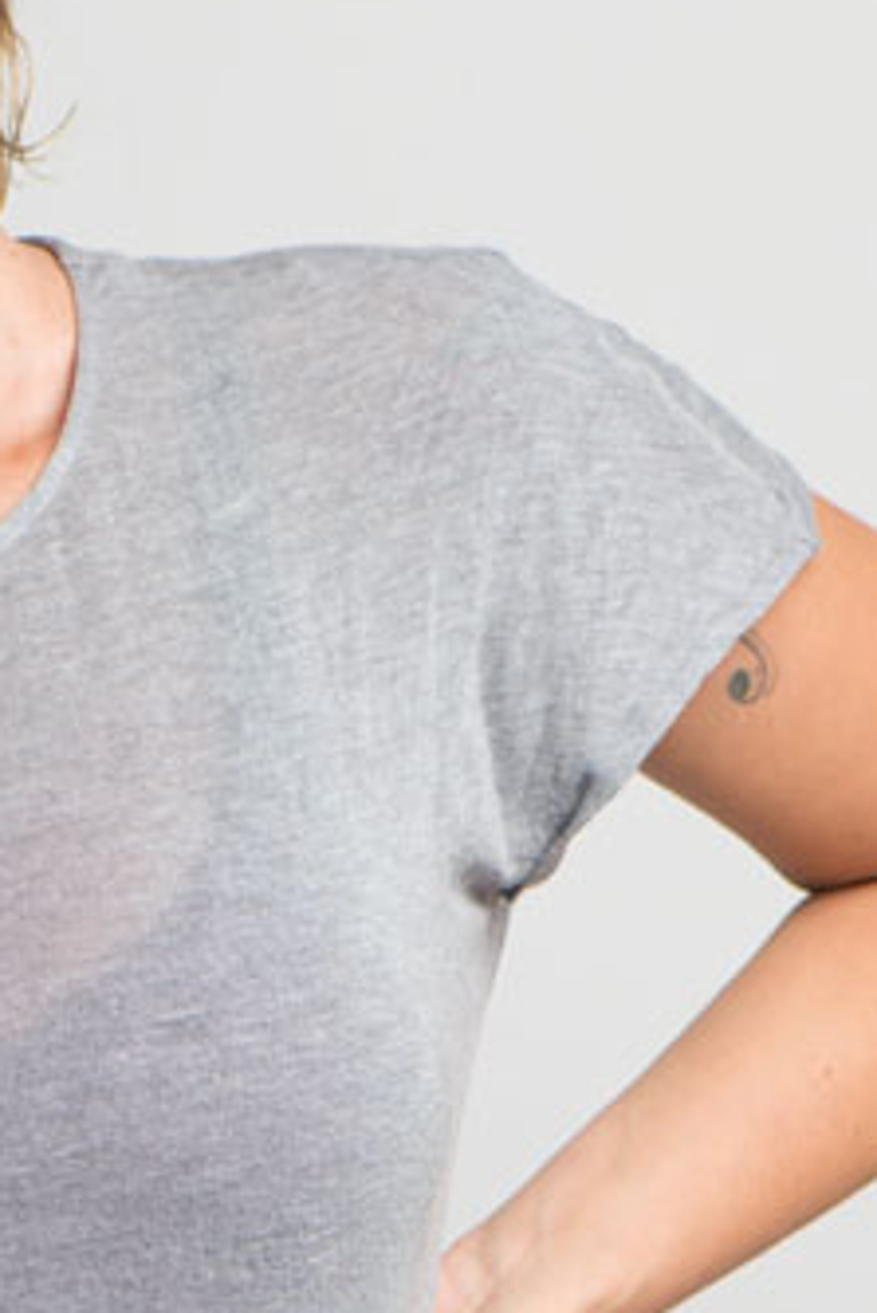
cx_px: -22
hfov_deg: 4.3
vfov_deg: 6.4
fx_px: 11753
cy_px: 1105
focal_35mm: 322
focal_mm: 105
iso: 100
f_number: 5
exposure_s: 1/160
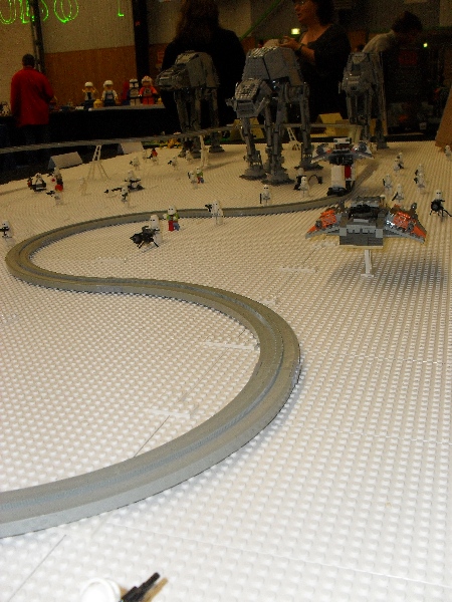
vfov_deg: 52.6
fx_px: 609
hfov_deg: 40.7
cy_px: 301
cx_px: 226
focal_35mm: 35
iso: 200
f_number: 3.2
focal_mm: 6.3
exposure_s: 1/45
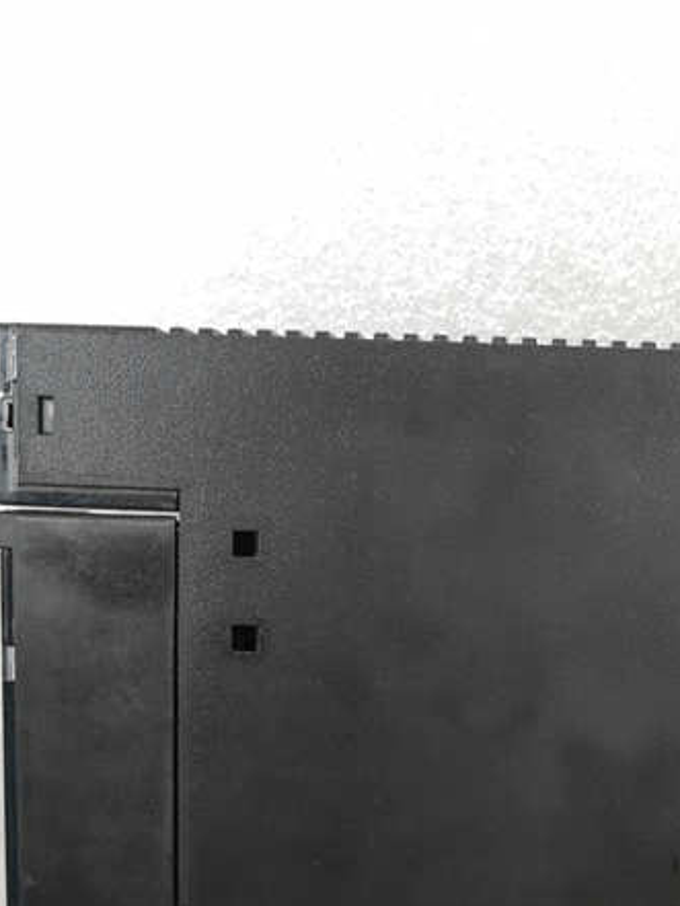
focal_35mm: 49
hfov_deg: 29.2
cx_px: 514
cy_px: 701
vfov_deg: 37.7
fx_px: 1283
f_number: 1.8
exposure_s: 1/25
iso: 400
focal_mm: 3.95
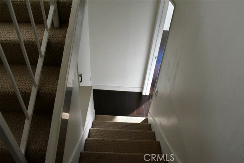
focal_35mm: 27
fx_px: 183
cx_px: 122
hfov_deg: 67.4
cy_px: 82
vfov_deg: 48.0
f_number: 8
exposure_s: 1/320
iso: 800
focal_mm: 18
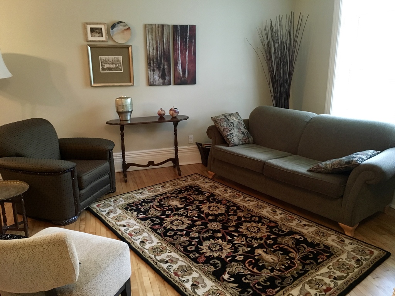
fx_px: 331
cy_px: 148
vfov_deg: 48.2
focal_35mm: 29
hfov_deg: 61.7
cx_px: 198
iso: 200
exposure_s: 1/15
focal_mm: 4.15
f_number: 2.2
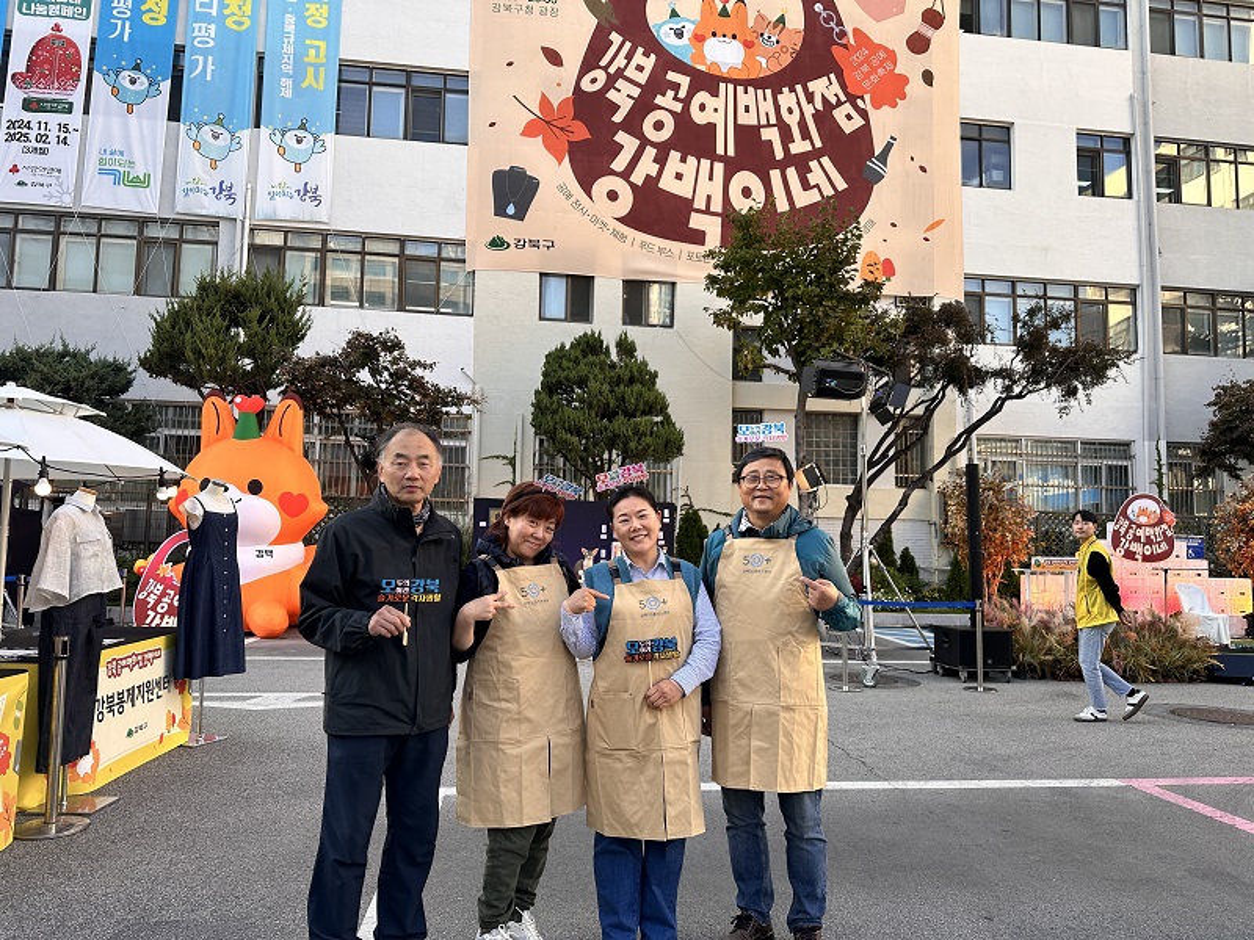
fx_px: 869
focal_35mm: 24
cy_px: 470
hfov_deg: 71.6
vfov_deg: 56.8
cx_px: 627
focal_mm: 6.86
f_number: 1.78
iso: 80
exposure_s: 1/508
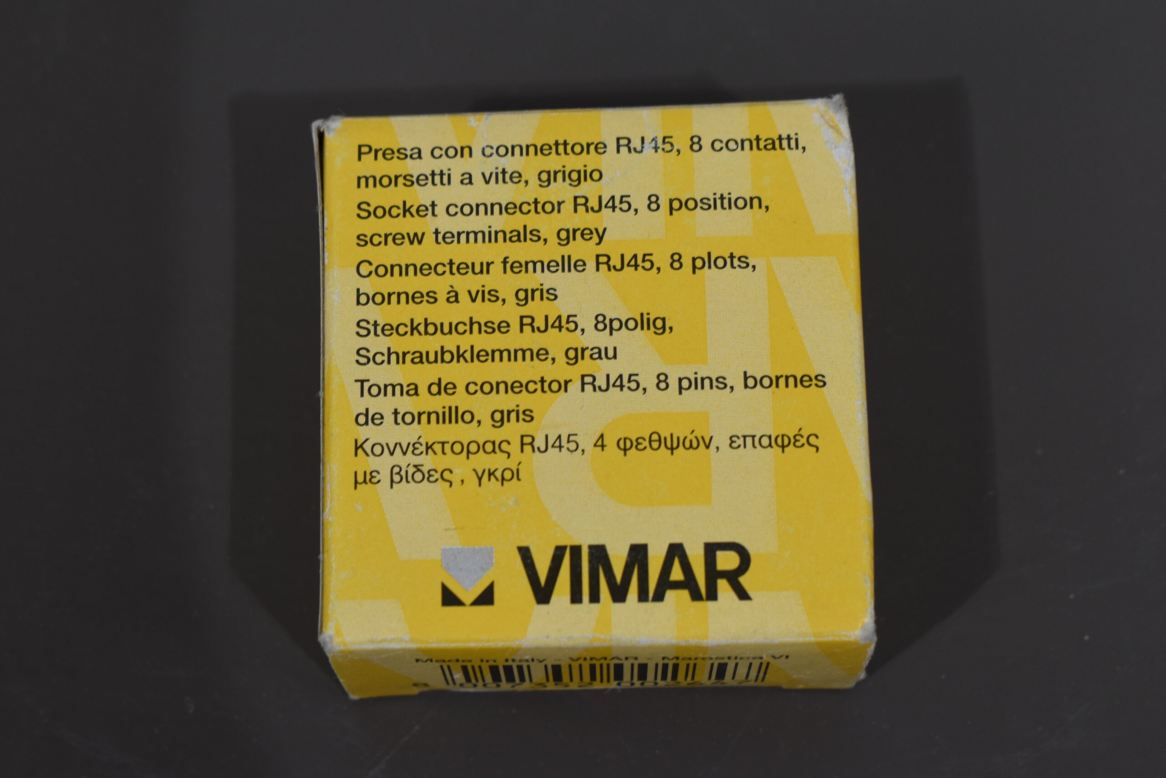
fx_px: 2672
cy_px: 389
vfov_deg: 16.6
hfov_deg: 24.6
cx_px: 583
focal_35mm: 82
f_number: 8
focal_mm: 55
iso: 400
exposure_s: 1/60
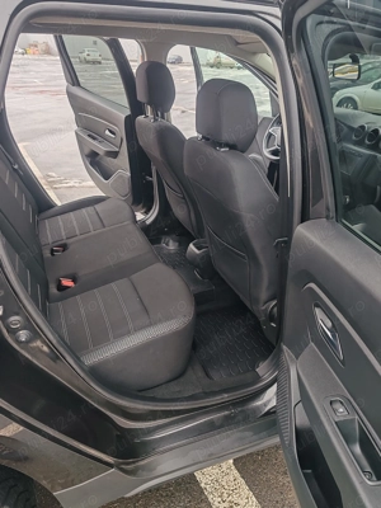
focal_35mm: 27
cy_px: 254
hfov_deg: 51.4
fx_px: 396
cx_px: 190
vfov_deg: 65.3
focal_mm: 6.12
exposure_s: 1/100
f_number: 1.9
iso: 200
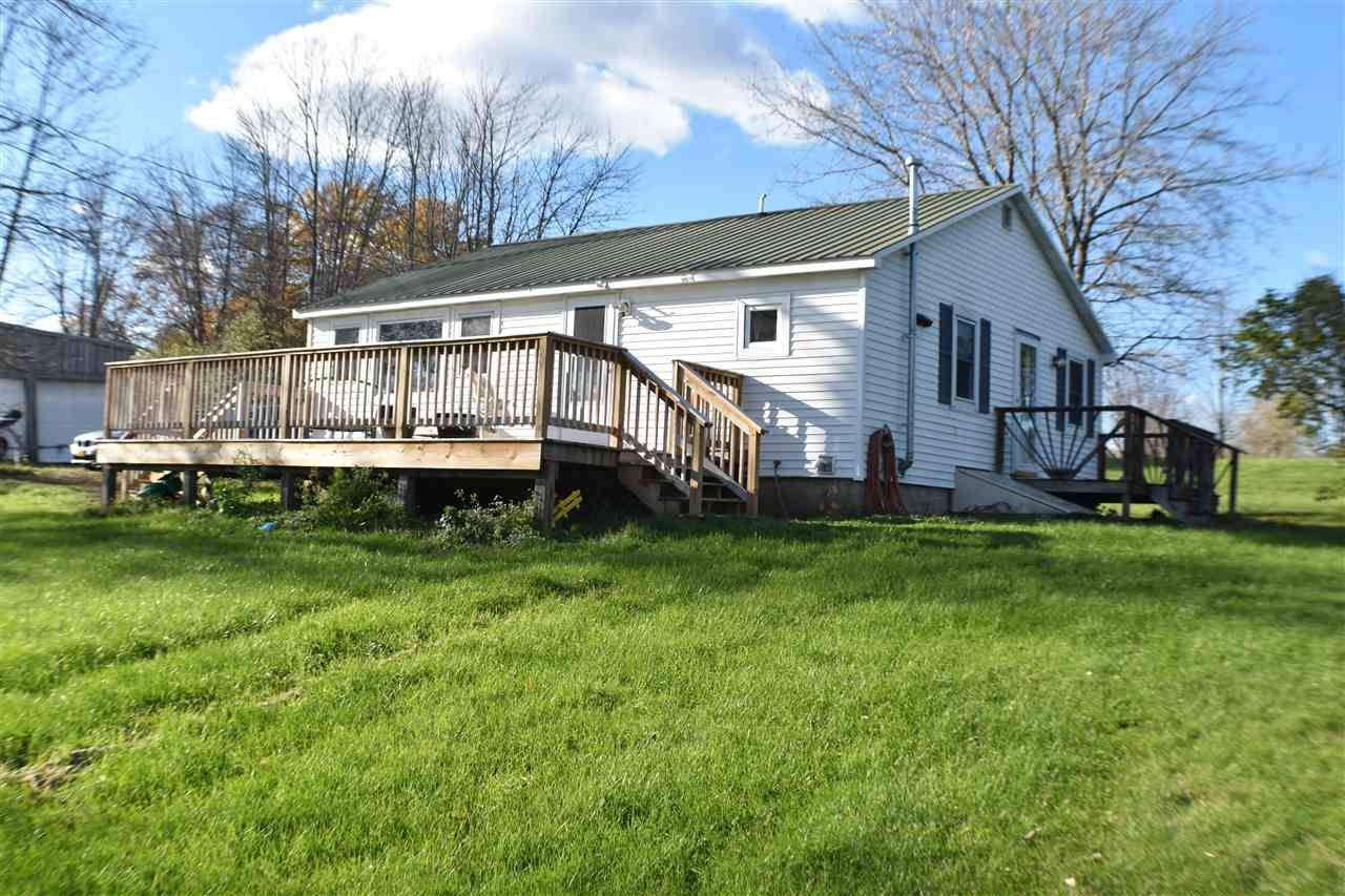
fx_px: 1793
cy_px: 448
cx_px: 672
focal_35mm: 48
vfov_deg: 28.1
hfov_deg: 41.1
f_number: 9
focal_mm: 32
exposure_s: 1/320
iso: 200
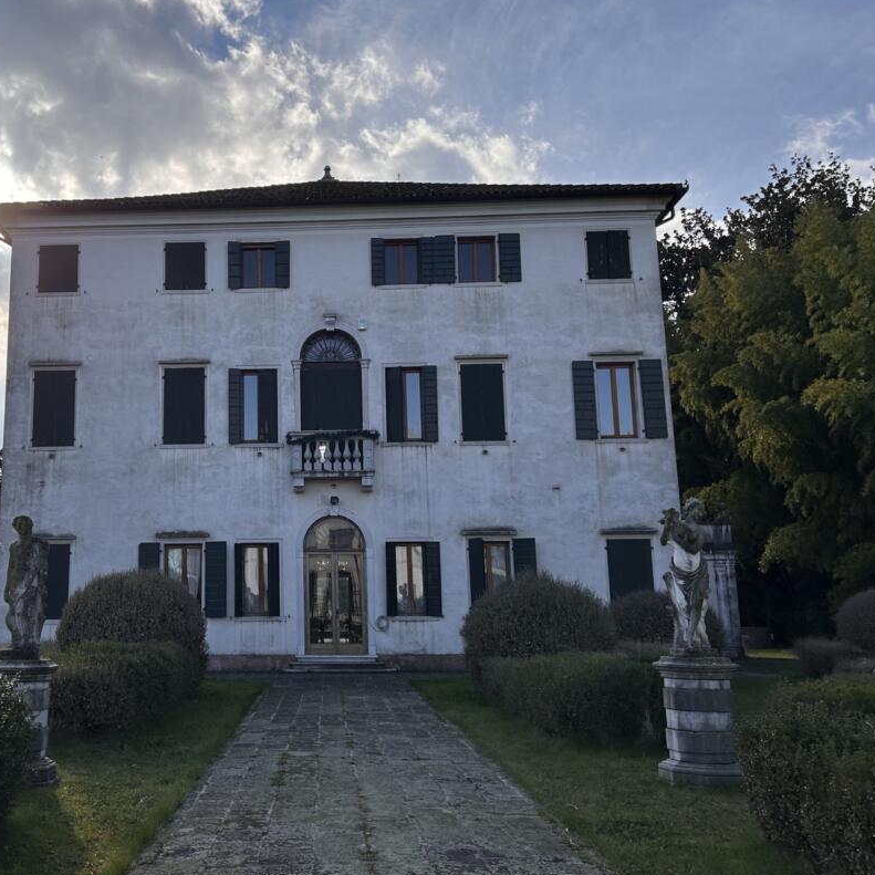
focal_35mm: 31
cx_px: 311
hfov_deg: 51.8
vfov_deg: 52.5
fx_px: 887
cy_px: 438
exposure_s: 1/5587
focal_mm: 5.7
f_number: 1.5
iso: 50
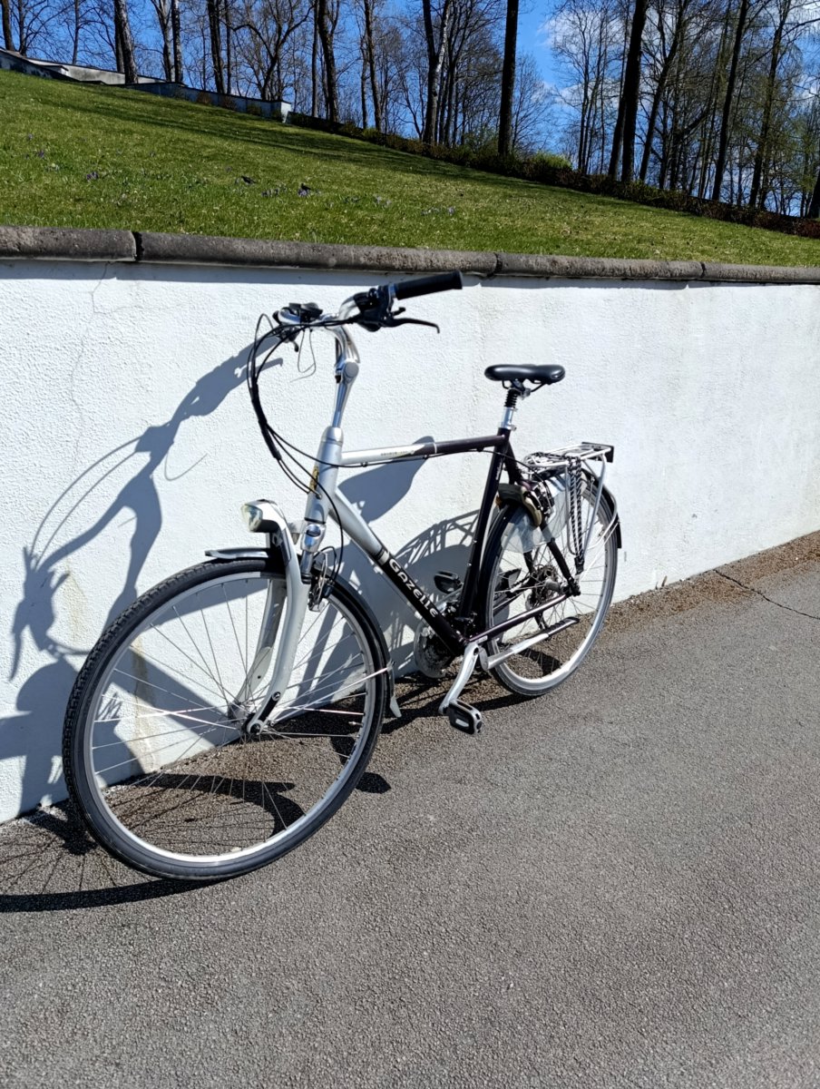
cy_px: 544
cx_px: 410
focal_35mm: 23
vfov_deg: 73.8
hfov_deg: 59.0
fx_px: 724
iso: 50
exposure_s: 1/645
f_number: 1.65
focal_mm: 6.11
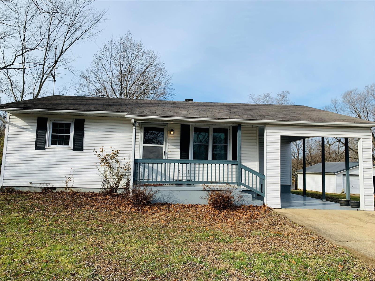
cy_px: 140
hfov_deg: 67.3
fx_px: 282
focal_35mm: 26
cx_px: 188
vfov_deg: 53.1
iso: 25
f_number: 1.8
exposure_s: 1/1468
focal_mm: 4.25
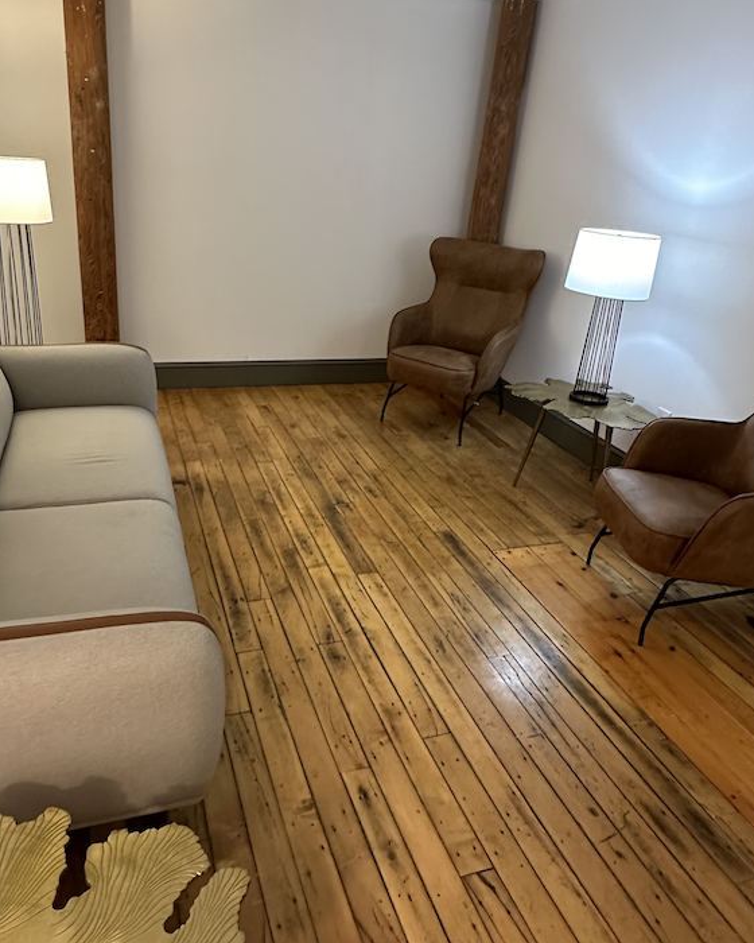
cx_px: 322
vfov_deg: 68.0
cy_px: 427
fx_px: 697
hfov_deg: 56.6
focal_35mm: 25
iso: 500
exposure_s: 1/60
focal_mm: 2.22
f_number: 2.2
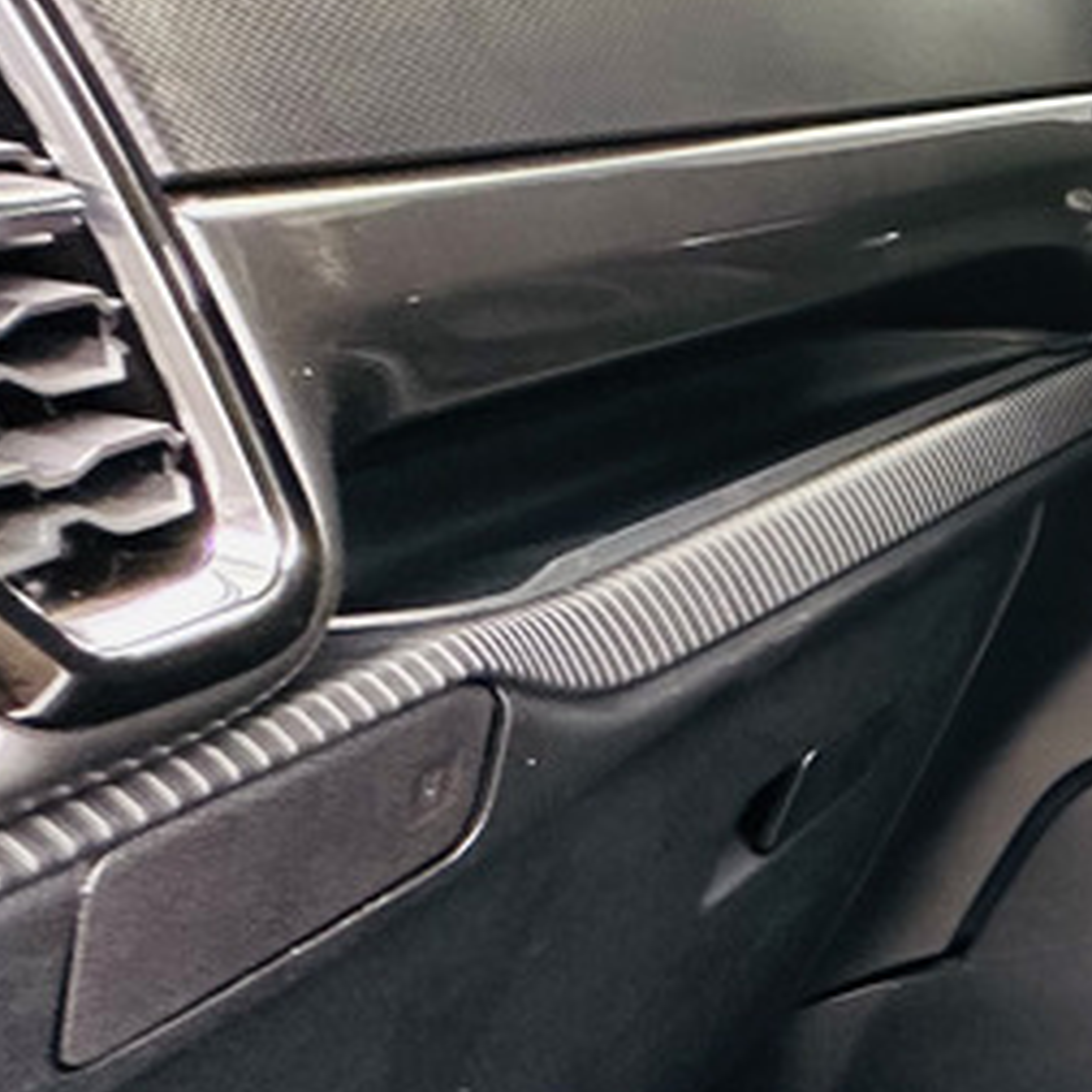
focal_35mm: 50
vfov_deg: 34.0
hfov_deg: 19.6
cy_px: 600
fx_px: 1785
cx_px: 2149
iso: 320
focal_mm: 2.22
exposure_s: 1/60
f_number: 2.2
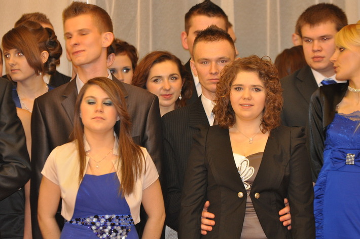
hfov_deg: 7.9
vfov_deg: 5.2
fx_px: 2621
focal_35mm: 262
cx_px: 180
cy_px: 120
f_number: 2.8
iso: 800
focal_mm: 175
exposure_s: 1/60
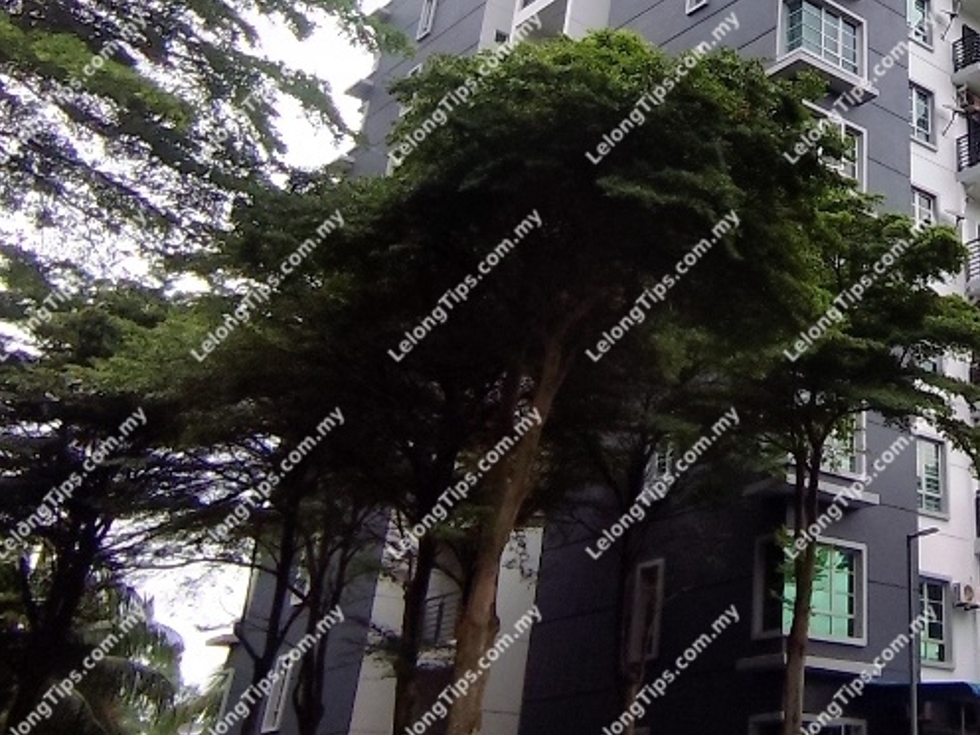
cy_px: -57
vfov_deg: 31.5
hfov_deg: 42.9
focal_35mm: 41
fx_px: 1161
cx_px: 832
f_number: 2.2
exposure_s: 1/334
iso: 50
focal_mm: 1.65
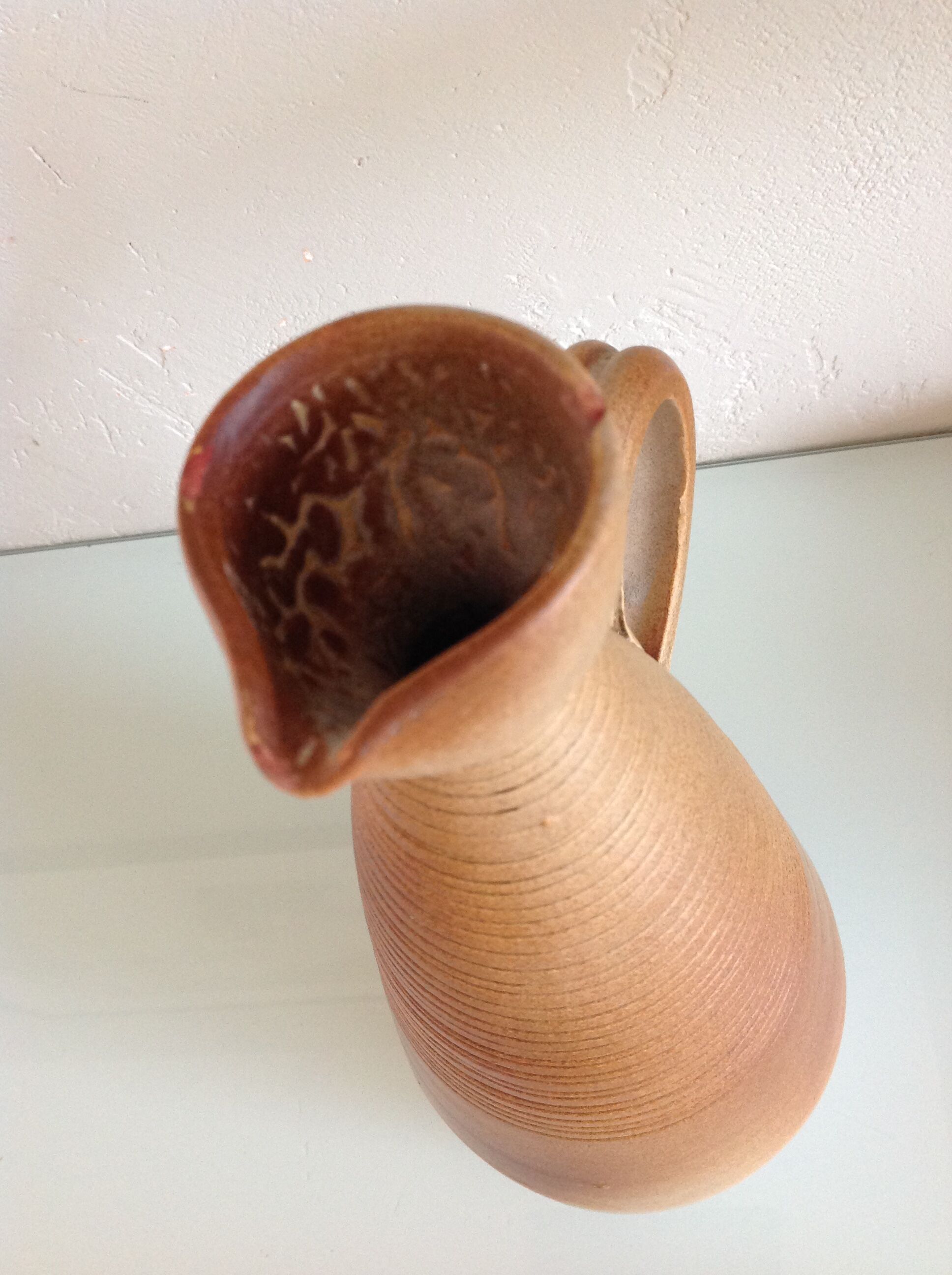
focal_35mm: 35
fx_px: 1287
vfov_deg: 52.7
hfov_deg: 40.6
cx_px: 476
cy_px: 638
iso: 160
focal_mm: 4.28
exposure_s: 1/15
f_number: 2.4
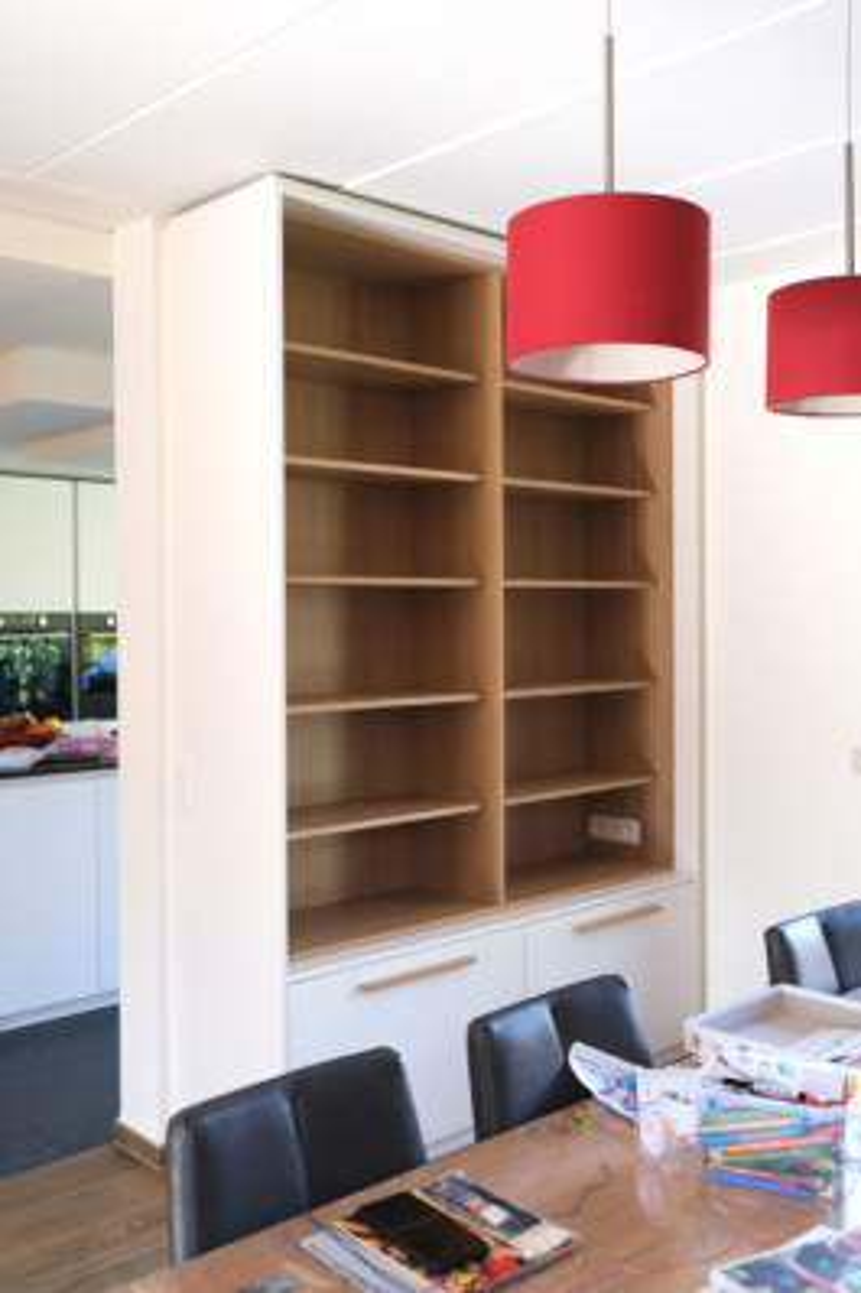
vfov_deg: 63.7
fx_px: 1041
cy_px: 646
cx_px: 430
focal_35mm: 29
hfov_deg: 44.9
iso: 160
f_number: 2.8
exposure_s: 1/45
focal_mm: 19.6
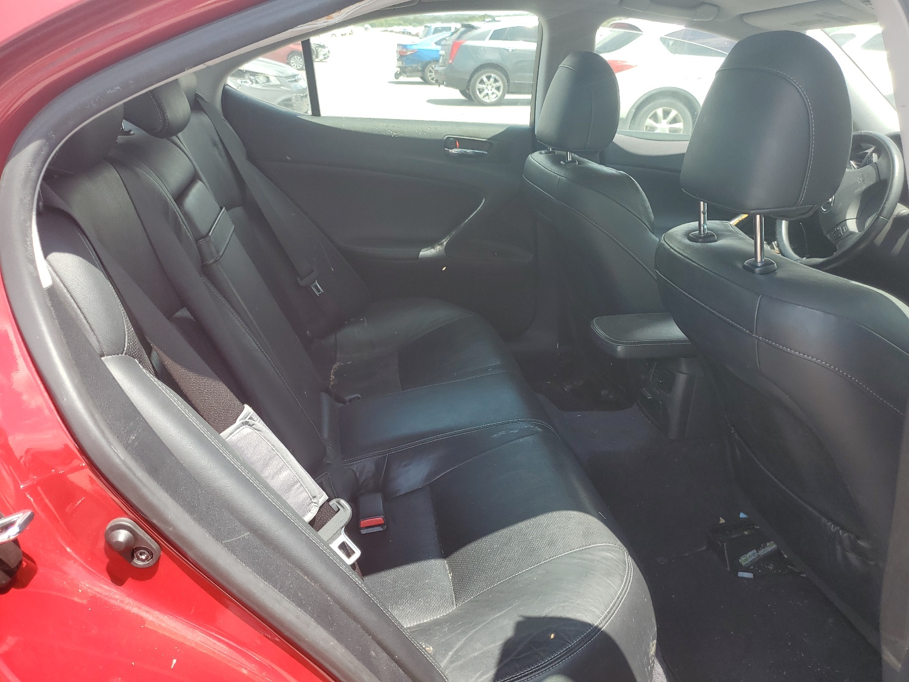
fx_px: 683
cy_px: 341
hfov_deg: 67.3
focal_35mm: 26
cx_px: 454
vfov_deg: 53.1
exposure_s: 1/476
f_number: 1.5
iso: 50
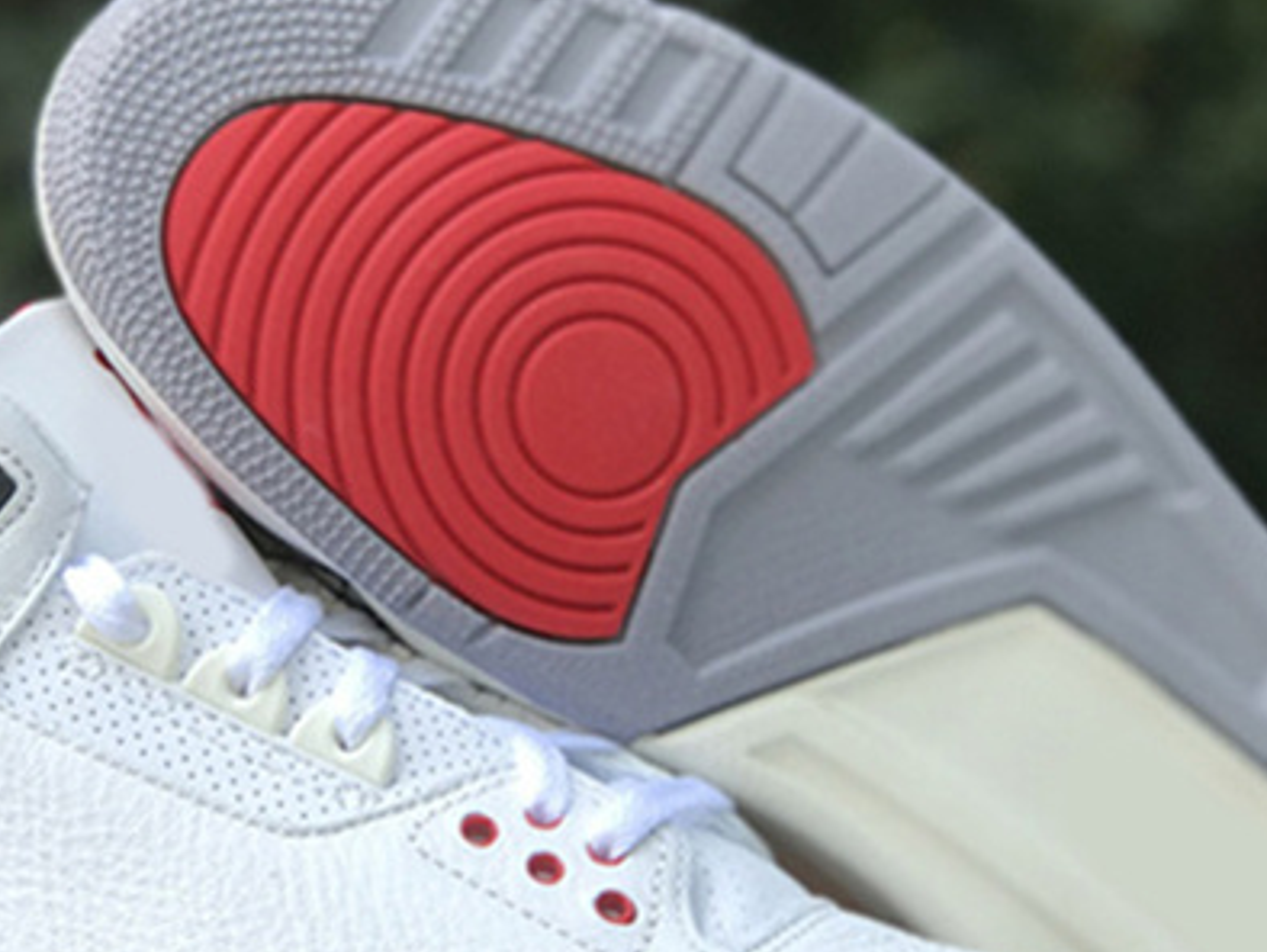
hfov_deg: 15.1
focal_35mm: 130
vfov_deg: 11.4
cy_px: 457
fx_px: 4761
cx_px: 494
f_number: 2.8
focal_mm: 6.6
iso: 25
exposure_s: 1/100
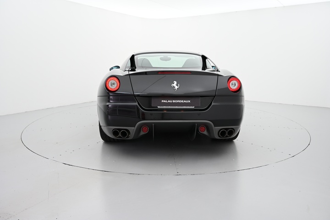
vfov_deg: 46.3
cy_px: 110
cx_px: 165
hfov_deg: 65.5
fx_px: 256
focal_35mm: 28
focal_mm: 28
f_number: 4
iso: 125
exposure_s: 1/30
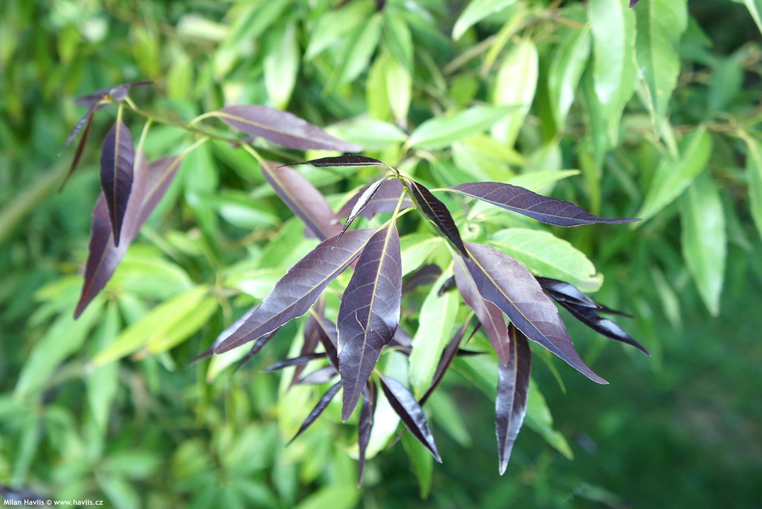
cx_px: 381
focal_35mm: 40
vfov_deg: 33.1
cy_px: 254
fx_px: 858
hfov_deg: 47.9
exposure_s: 1/50
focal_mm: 27
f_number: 4
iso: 320
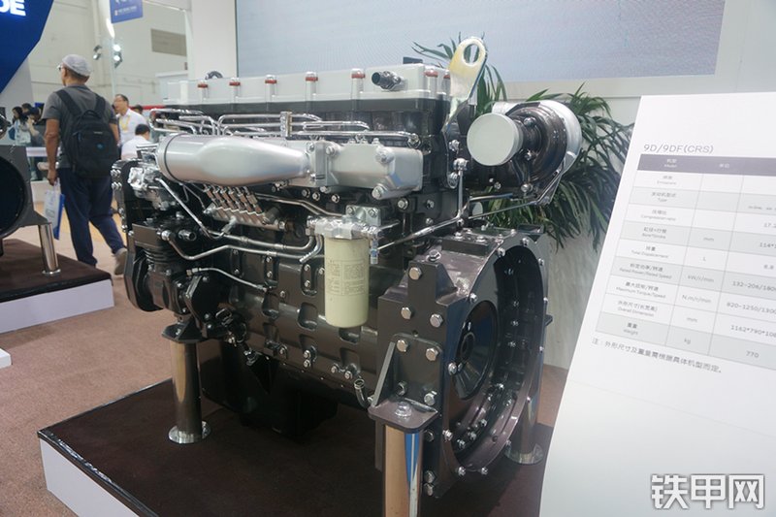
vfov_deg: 53.1
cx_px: 388
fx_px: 517
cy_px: 258
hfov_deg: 73.8
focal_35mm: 24
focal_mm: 16
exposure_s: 1/60
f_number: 4
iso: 250
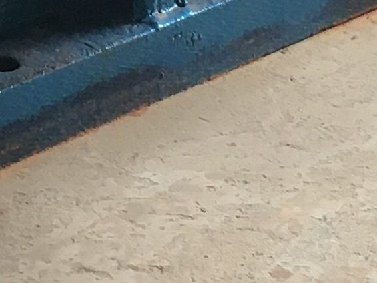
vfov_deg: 6.9
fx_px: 2255
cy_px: -330
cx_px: -129
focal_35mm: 207
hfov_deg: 9.4
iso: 80
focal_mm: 4.15
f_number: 2.2
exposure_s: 1/33
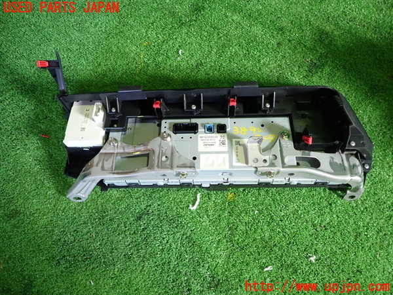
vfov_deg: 54.9
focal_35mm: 25
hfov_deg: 69.4
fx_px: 284
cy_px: 148
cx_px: 196
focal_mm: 4.5
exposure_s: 1/50
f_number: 2
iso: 200
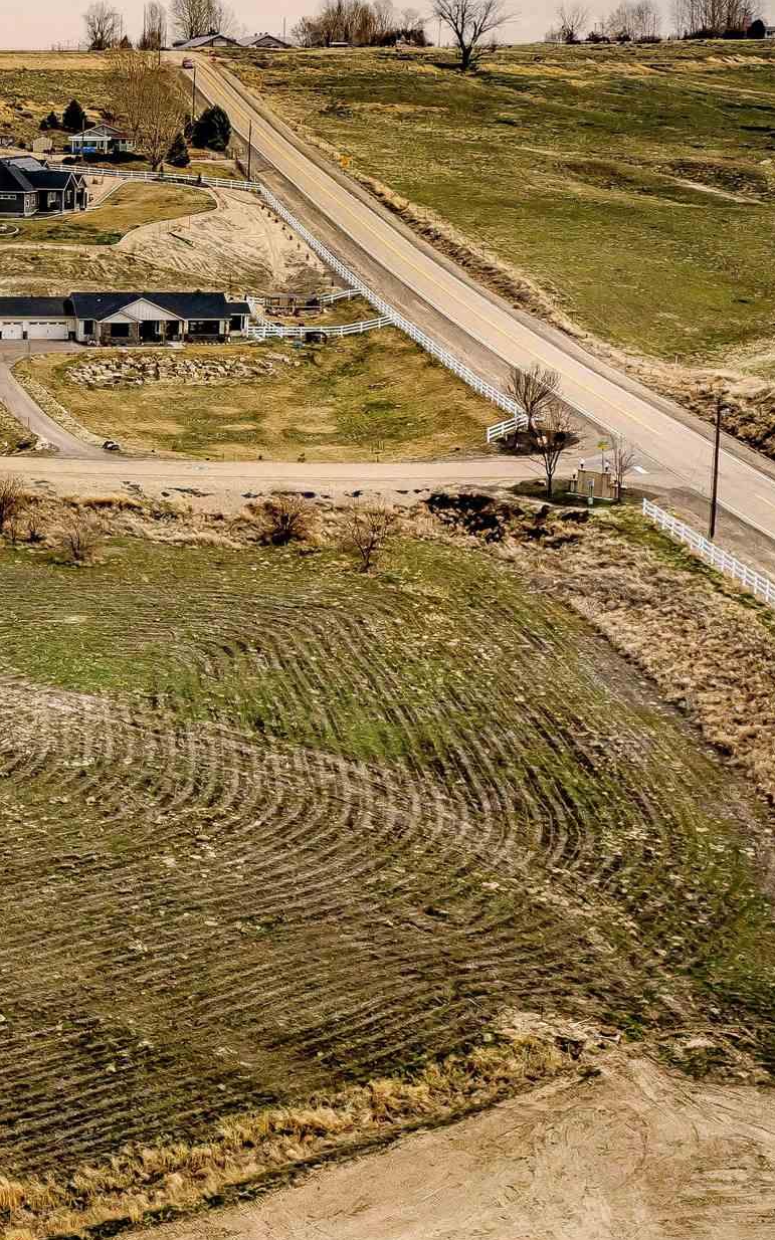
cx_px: -371
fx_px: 2400
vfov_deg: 28.9
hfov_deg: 16.7
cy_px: 464
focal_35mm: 71
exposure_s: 1/1000
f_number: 5
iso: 100
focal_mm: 10.26
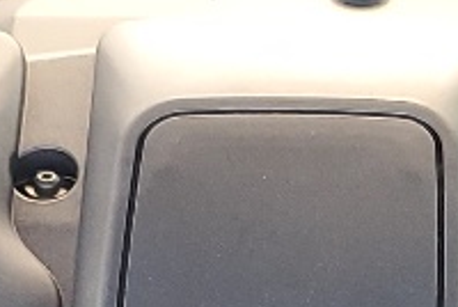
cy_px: 658
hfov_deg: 9.4
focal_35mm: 216
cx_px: 589
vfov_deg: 6.2
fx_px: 2752
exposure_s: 1/120
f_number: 1.5
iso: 60
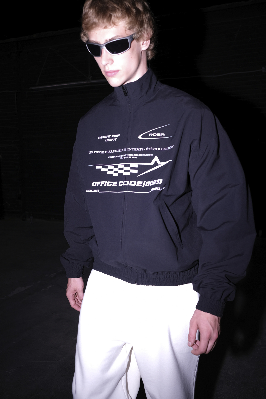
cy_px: 200
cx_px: 133
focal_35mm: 35
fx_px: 388
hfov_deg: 37.8
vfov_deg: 54.4
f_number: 4
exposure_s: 1/125
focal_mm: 23
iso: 100
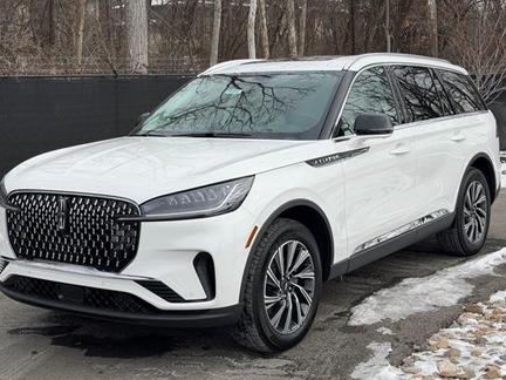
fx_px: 819
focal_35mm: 56
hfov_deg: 34.3
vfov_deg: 26.1
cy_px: 183
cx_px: 238
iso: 64
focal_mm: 6.76
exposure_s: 1/3534
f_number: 1.78
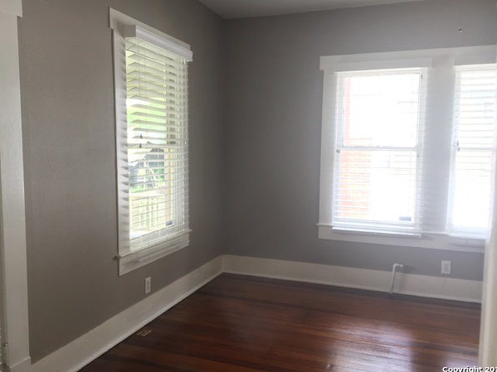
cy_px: 186
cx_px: 241
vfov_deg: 45.4
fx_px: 445
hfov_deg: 58.3
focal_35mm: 31
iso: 40
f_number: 2.2
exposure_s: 1/30
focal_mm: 4.15
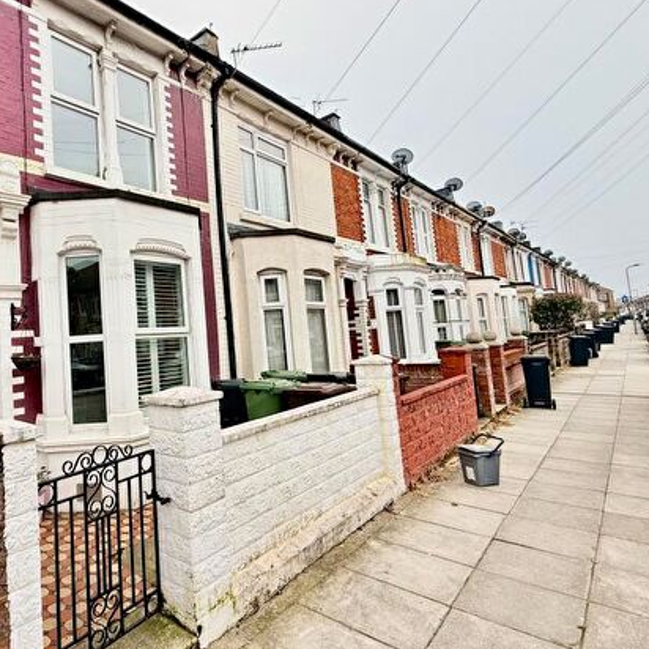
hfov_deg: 68.1
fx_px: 445
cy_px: 305
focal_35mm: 21
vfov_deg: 72.1
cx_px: 172
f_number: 2.2
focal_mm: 2.22
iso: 50
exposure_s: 1/841
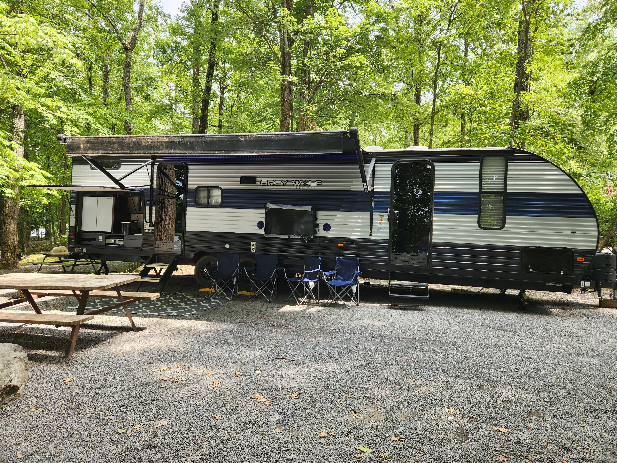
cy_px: 232
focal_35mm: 23
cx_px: 308
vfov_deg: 58.9
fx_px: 410
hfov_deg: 73.9
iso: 25
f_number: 1.8
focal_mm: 5.4
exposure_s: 1/180
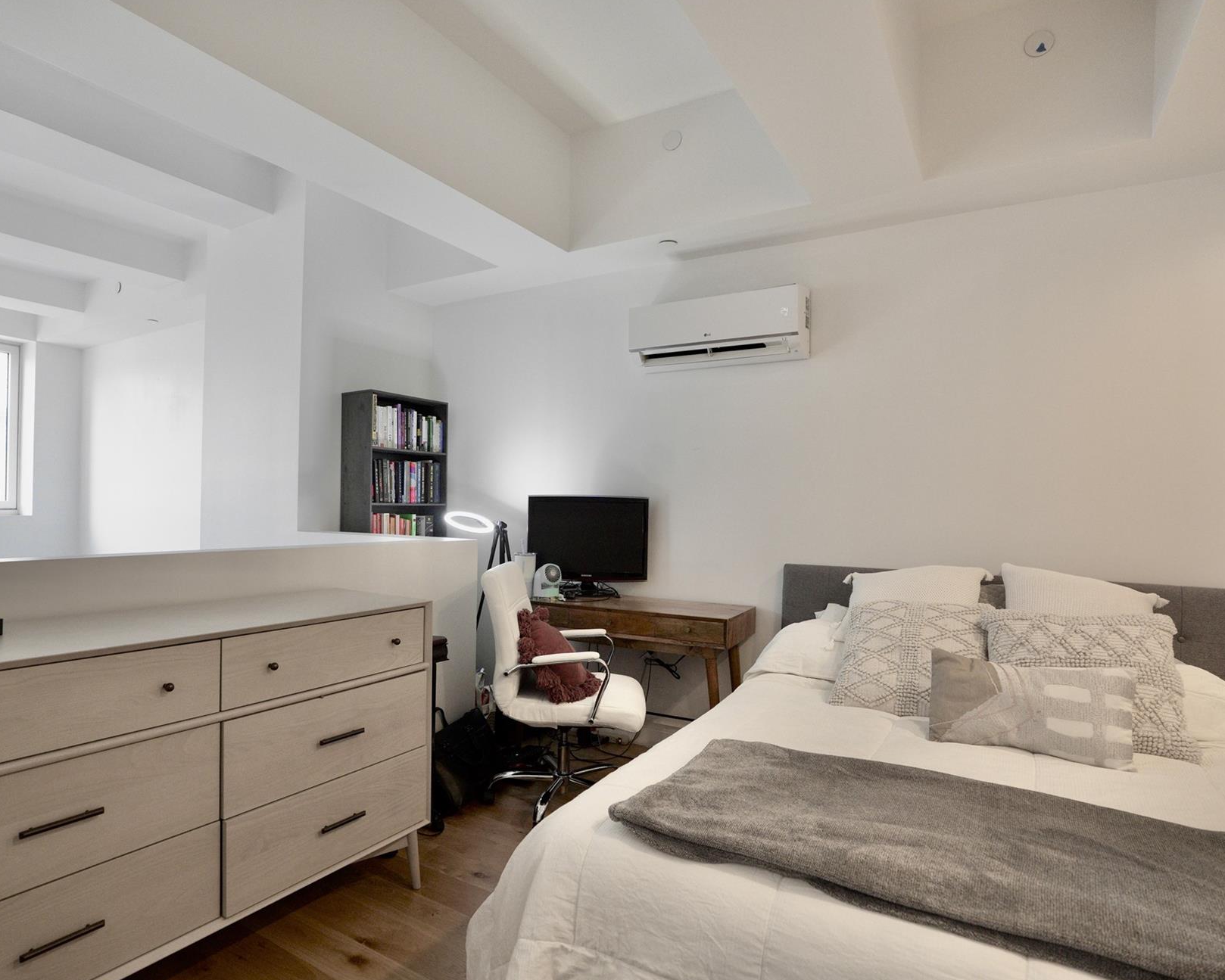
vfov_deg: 70.8
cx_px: 550
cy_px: 509
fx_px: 689
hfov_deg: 83.0
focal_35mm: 19
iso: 1600
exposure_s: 1/200
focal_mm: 16
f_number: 4
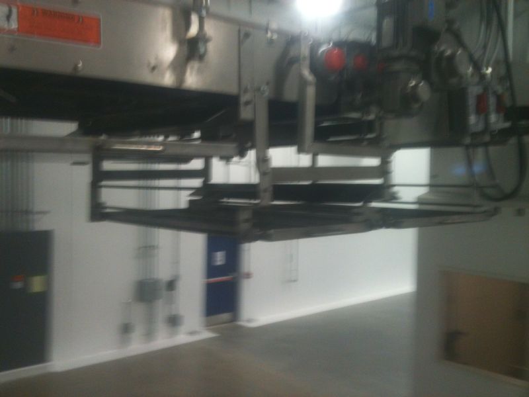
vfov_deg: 40.7
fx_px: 535
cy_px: 198
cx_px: 264
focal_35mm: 35
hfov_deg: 52.6
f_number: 2.8
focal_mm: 3.85
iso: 100
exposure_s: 1/15
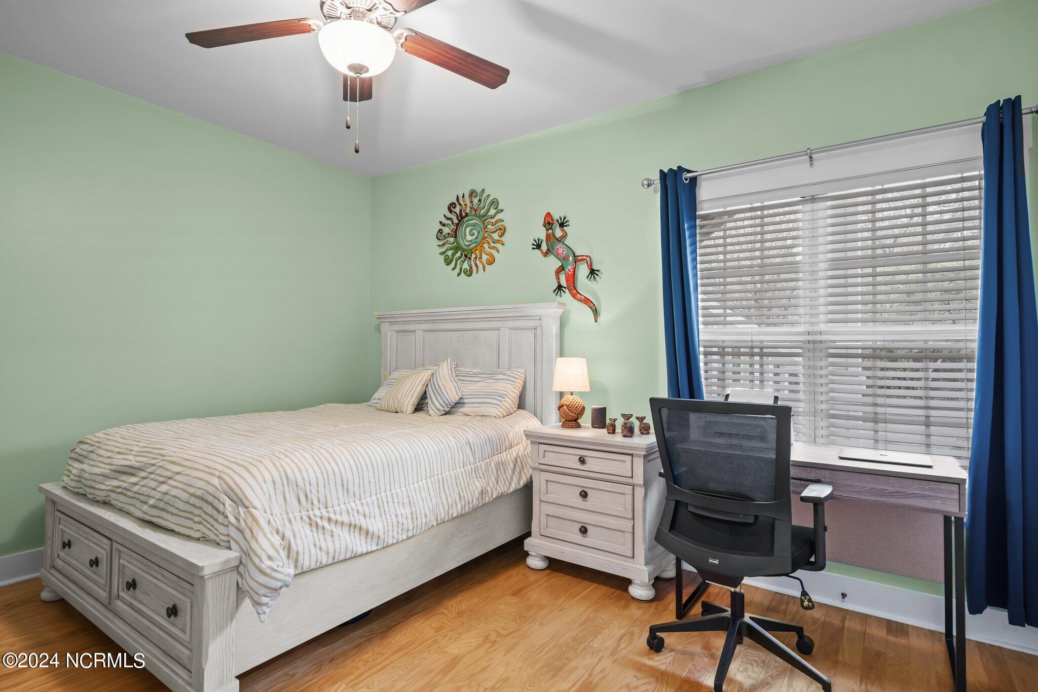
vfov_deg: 73.7
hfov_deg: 96.7
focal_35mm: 16
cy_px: 346
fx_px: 461
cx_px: 519
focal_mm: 16
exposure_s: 1/1.67
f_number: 4
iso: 250
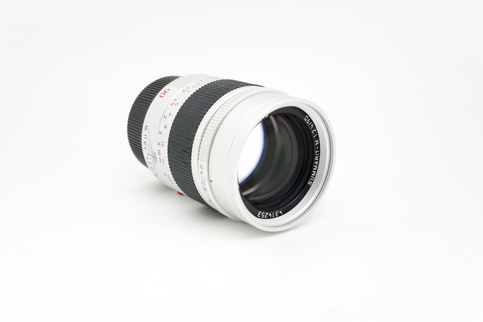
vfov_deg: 30.5
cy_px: 162
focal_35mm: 44
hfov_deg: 44.5
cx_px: 243
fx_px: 590
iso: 800
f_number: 9
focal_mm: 43
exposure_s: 1/80
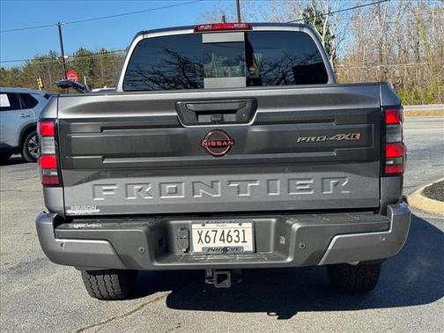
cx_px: 222
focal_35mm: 48
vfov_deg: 30.3
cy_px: 166
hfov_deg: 39.7
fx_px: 616
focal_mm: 6.76
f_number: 1.78
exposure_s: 1/1923
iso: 64
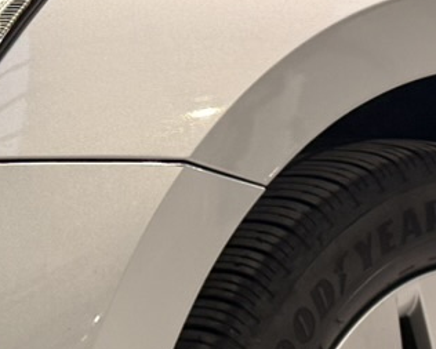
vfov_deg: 10.1
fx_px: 1962
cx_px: -280
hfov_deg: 11.9
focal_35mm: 152
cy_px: 48
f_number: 1.78
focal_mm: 6.76
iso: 160
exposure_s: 1/50
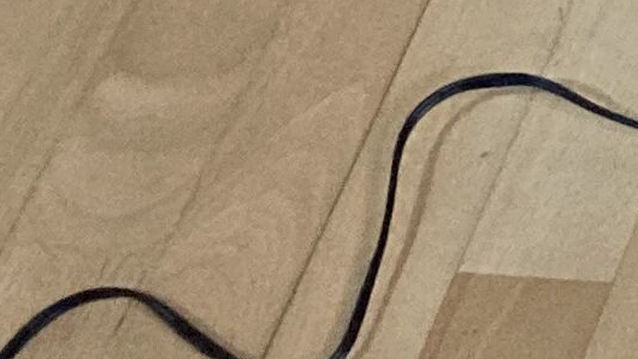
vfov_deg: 5.1
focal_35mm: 232
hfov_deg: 7.6
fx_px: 3924
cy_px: -341
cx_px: 2213
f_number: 1.8
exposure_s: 1/35
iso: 400
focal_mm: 3.99
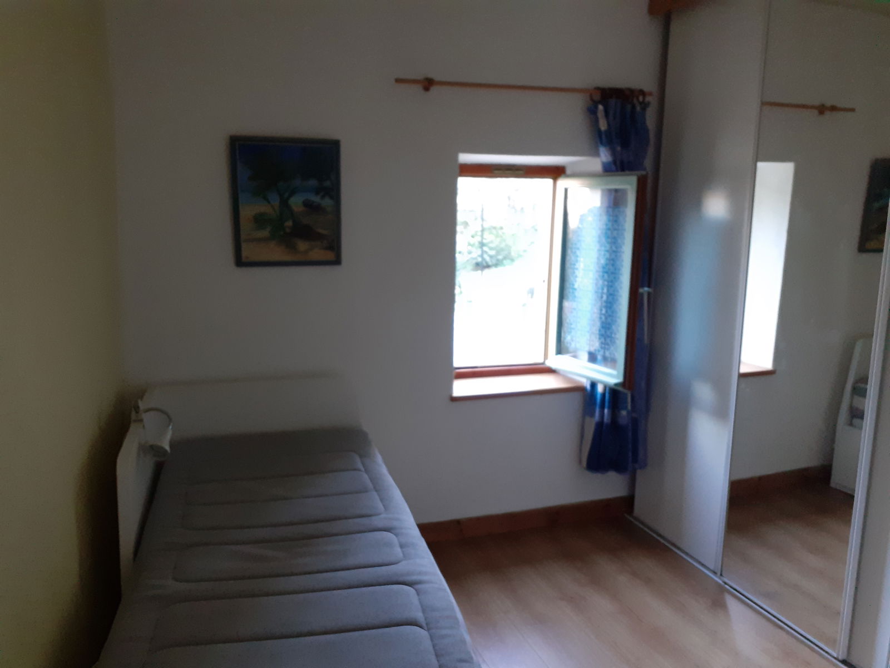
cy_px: 334
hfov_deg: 65.3
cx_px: 445
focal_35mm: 27
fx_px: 694
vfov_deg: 51.4
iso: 200
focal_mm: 3.6
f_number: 1.9
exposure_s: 1/25
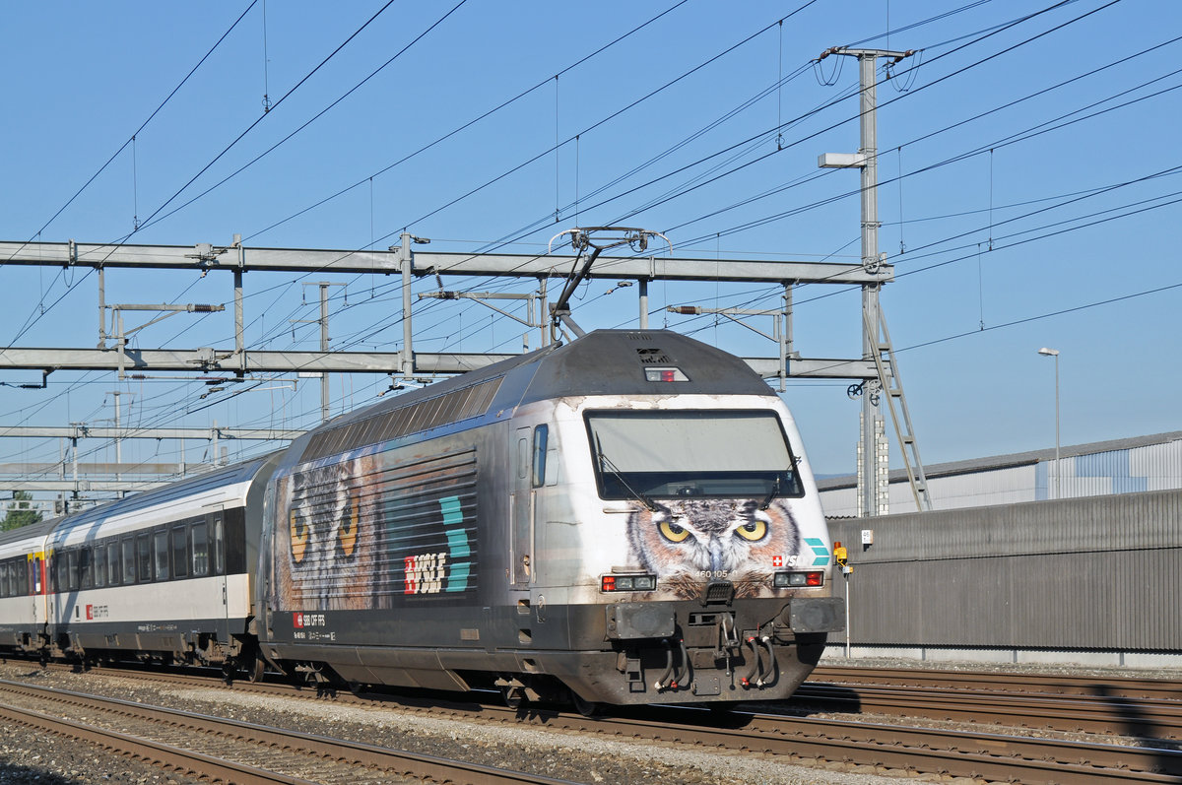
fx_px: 2705
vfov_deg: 16.5
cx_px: 591
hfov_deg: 24.6
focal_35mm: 82
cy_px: 392
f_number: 6.3
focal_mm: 55
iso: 200
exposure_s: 1/1000
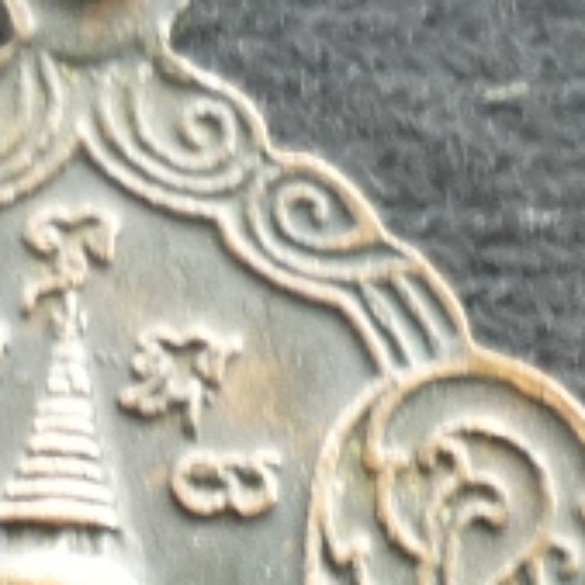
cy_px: 715
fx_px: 1759
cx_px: 62
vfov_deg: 17.9
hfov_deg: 18.6
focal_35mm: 92
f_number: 2.8
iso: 160
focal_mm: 5.5
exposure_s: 1/30
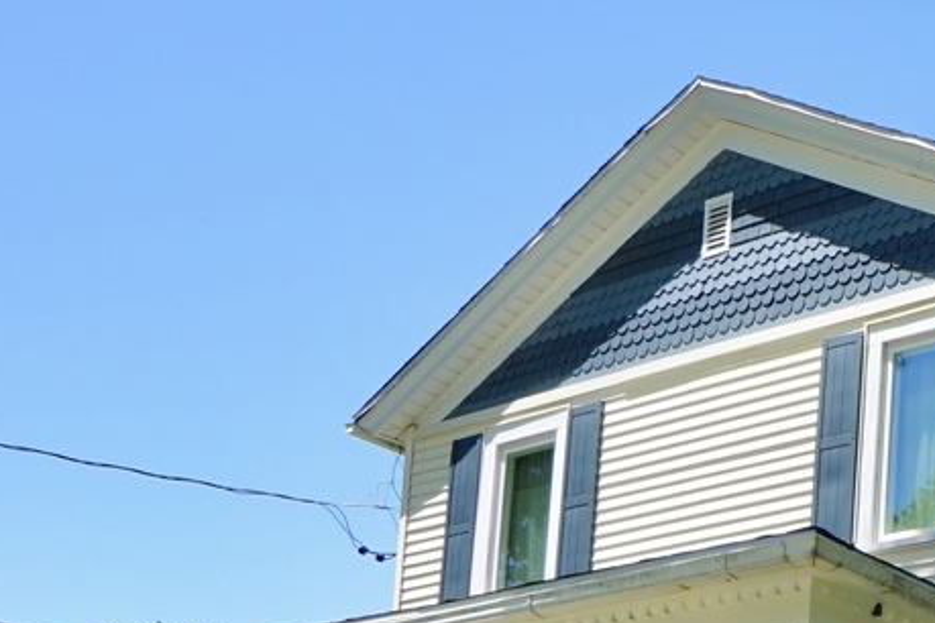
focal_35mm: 53
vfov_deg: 22.1
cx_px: 1314
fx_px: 1376
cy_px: 871
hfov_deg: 28.3
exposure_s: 1/80
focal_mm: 10
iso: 100
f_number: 10
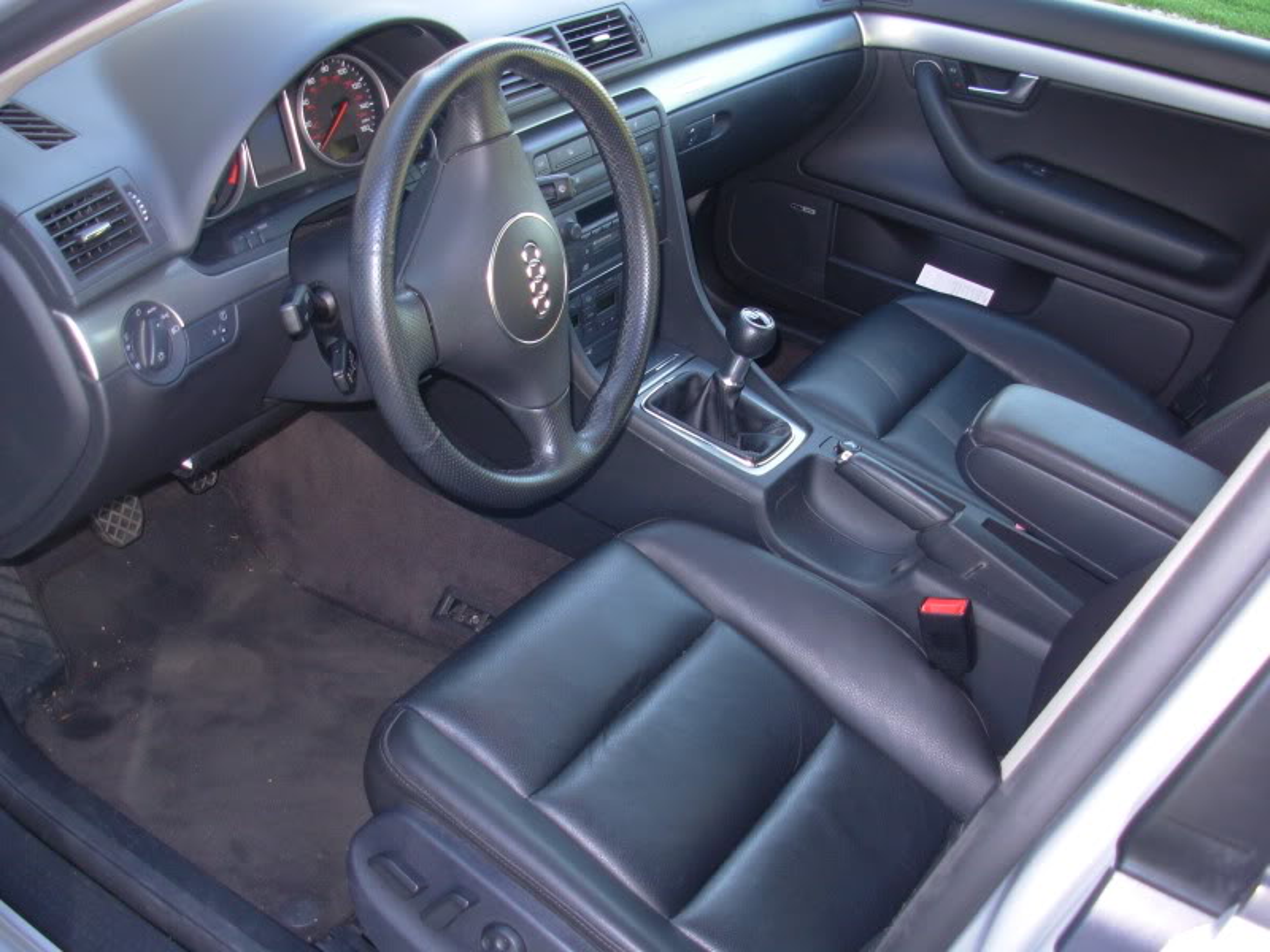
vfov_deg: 37.7
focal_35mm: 38
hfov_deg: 49.0
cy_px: 476
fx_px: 1394
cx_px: 635
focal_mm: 6.3
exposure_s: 1/32
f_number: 2.9
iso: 50
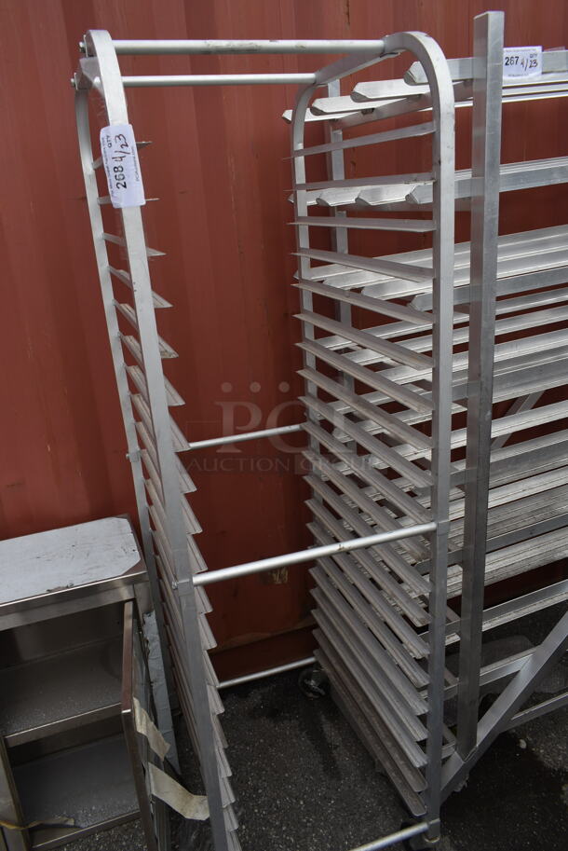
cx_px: 284
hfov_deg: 48.0
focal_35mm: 27
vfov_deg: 67.3
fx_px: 638
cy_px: 426
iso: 100
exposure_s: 1/160
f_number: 6.3
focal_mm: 18
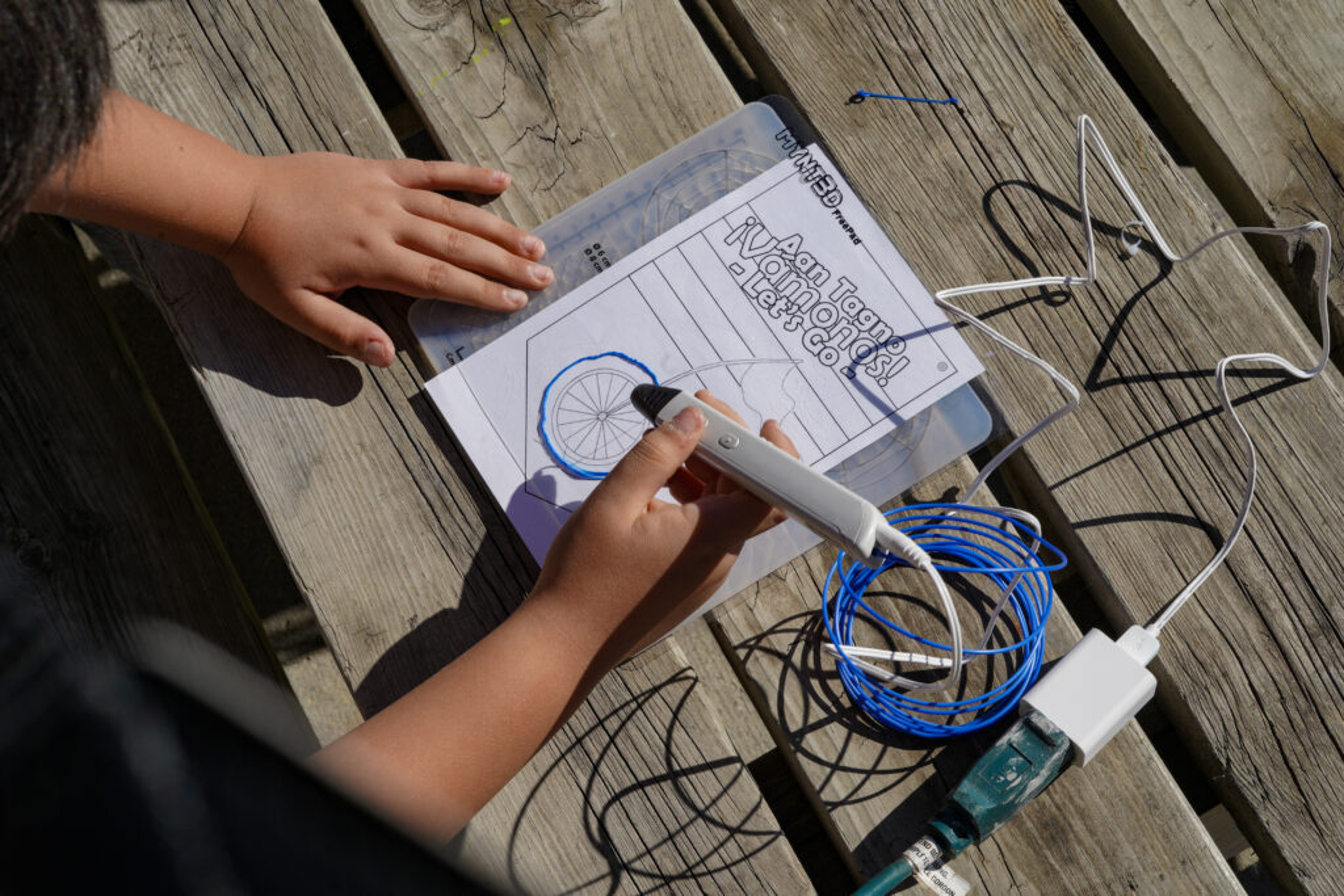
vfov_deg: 27.0
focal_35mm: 50
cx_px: 672
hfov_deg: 39.6
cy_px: 448
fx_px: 1867
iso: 200
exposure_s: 1/200
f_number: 14
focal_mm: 50
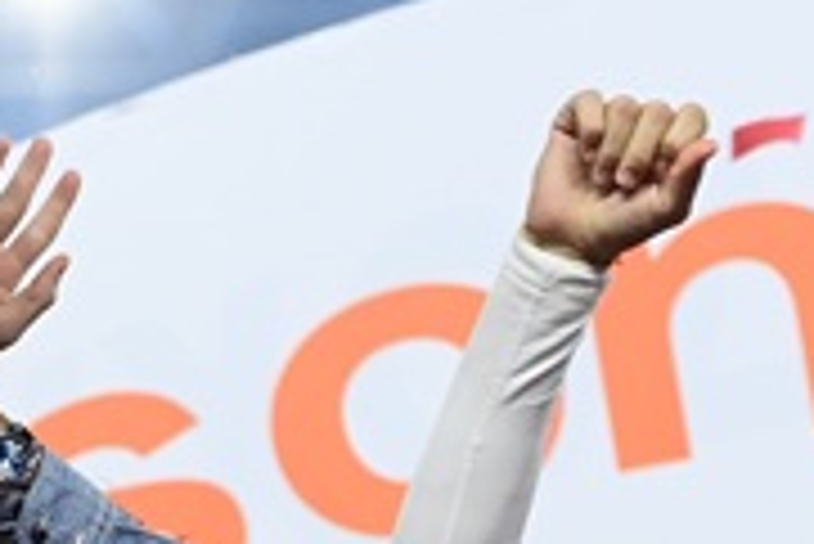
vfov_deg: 2.6
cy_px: 816
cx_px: 58
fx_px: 11993
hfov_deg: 3.9
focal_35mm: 530
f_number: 3.2
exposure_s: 1/1000
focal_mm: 98
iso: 2500
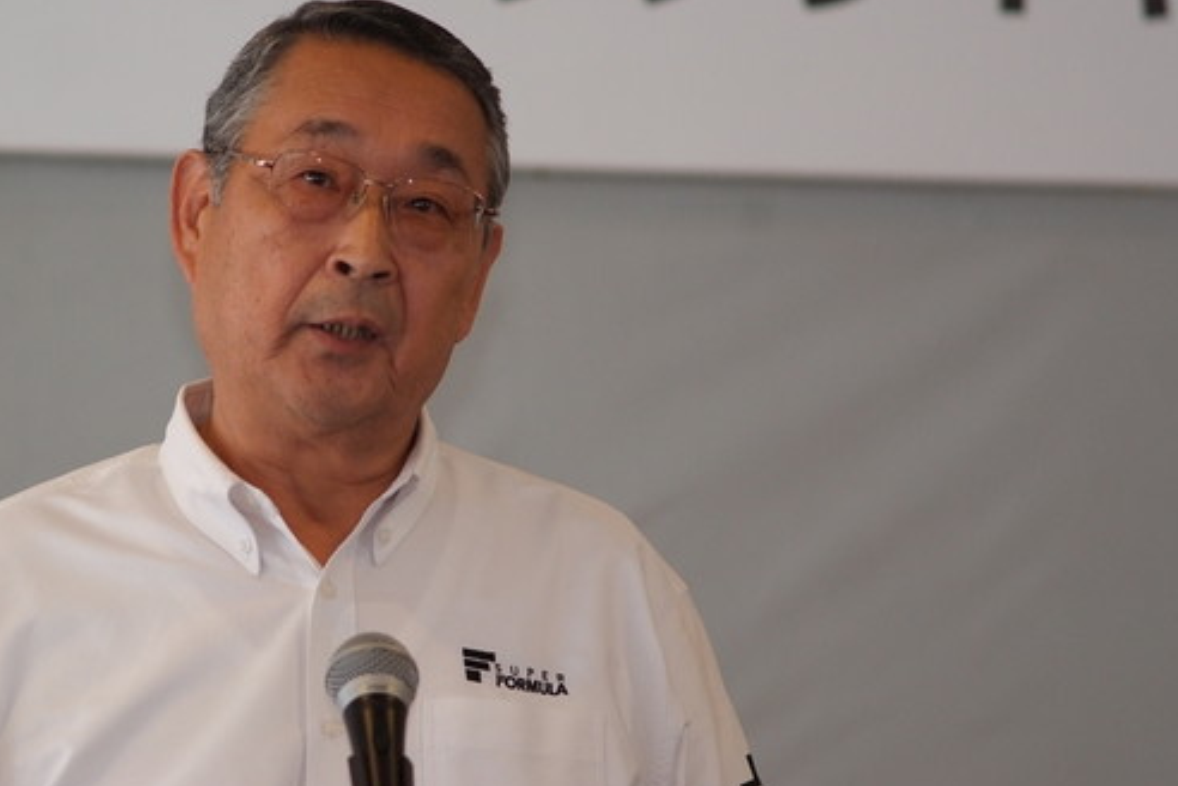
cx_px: 340
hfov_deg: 5.2
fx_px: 12924
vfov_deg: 3.5
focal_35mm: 395
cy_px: 244
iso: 800
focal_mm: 180
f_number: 2.8
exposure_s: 1/125
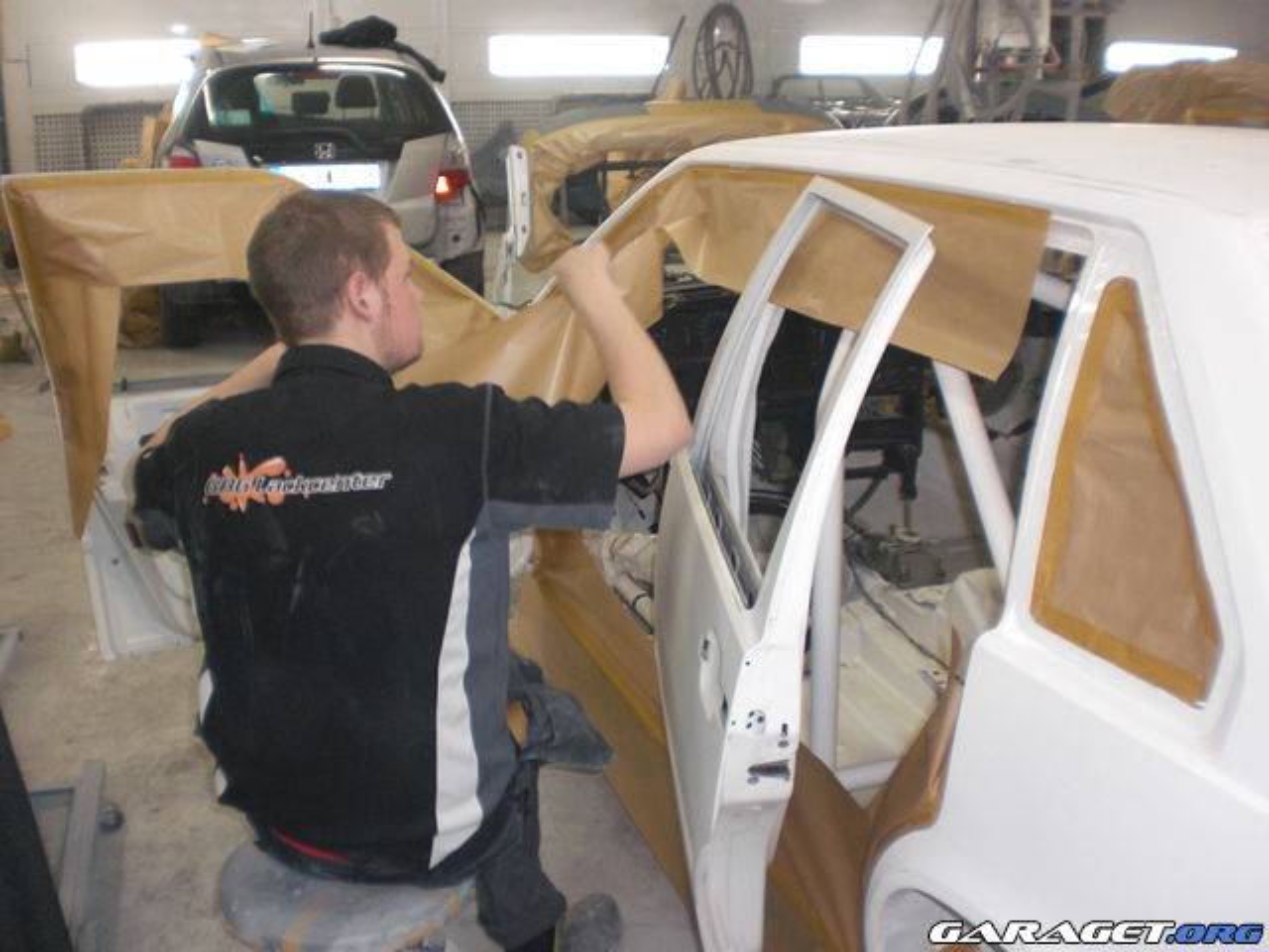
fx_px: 1320
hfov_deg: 51.4
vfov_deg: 39.7
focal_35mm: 36
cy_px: 476
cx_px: 634
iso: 200
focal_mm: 6.3
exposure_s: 1/60
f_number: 3.1
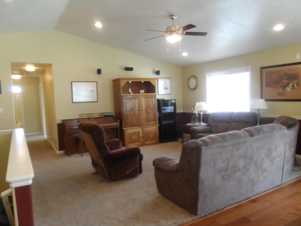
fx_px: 209
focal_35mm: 24
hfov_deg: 71.6
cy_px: 113
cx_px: 150
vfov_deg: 56.8
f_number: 3.2
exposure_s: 1/30
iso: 320
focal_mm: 4
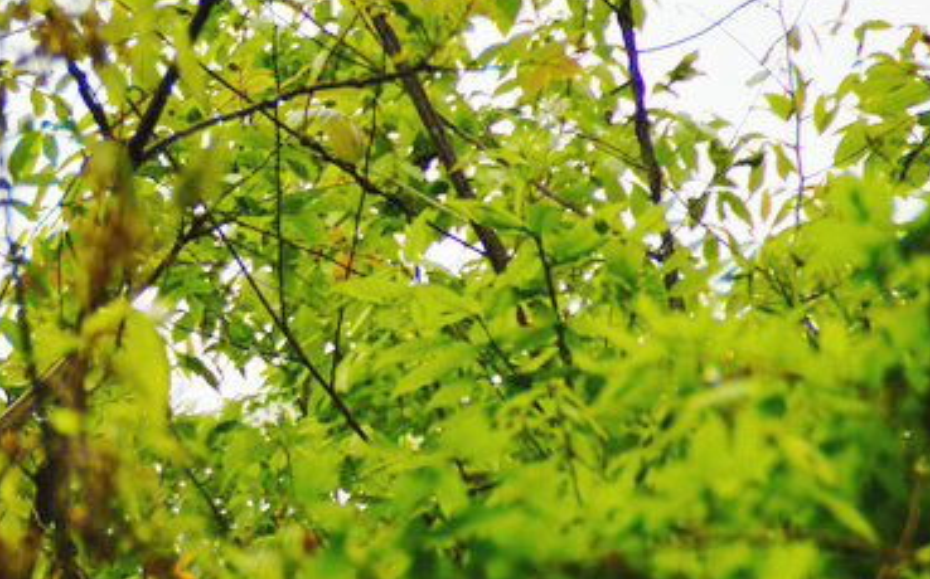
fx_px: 25250
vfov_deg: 1.3
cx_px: -488
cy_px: 186
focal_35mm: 997
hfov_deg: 2.1
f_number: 6.3
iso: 125
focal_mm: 200
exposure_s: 1/2000
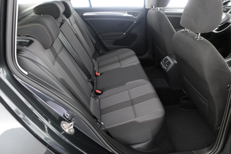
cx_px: 116
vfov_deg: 53.1
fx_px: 154
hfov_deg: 73.7
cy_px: 77
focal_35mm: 24
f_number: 1.8
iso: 800
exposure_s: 1/13
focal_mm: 9.4
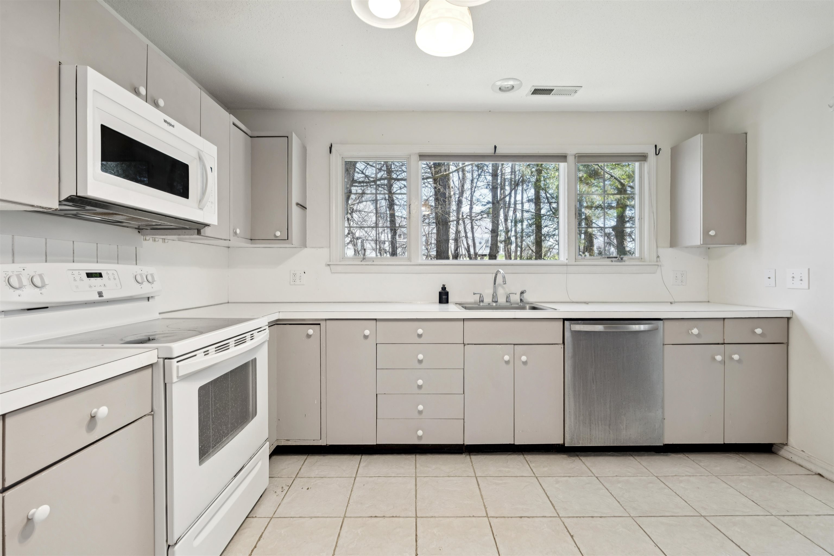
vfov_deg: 73.7
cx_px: 417
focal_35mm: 16
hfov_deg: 96.7
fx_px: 371
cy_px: 278
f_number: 8
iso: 100
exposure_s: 1/1.67
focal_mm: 16
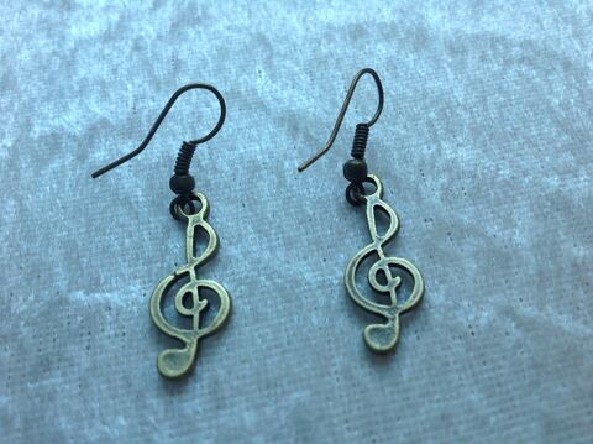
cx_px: 296
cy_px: 222
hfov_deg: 52.7
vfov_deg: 40.6
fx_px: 599
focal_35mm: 35
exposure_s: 1/60
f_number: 2.4
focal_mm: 4.28
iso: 64
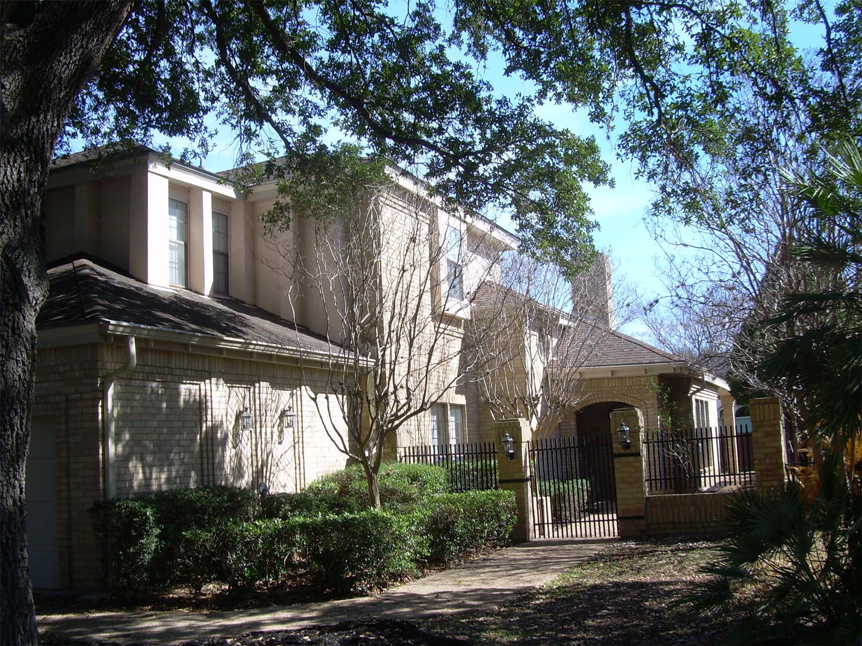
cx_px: 431
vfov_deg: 37.7
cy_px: 323
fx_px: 946
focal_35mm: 38
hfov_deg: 49.0
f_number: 4.6
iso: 50
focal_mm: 6.3
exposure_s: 1/210
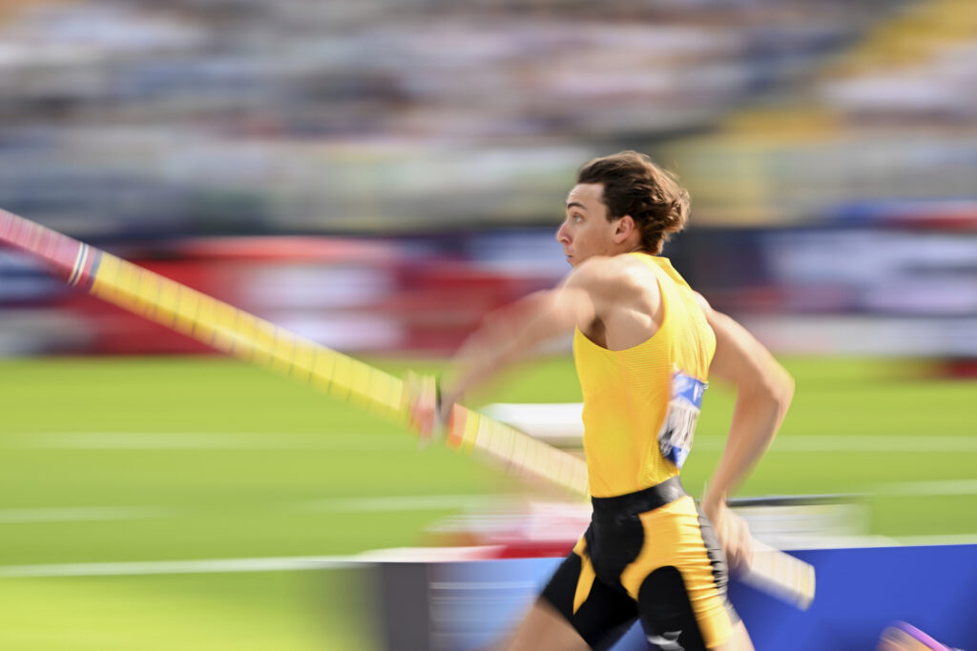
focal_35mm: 560
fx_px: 15199
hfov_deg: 3.7
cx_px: 488
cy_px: 326
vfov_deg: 2.5
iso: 100
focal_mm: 560
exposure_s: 1/40
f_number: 10
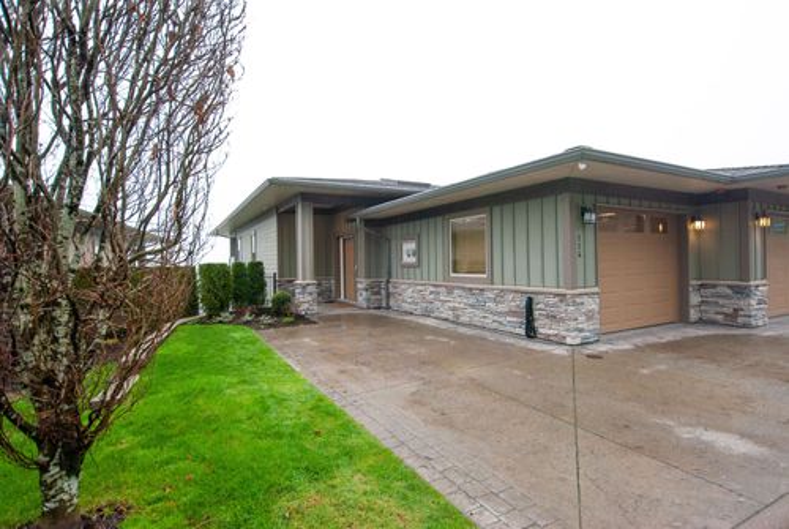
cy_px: 264
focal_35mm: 18
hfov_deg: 89.9
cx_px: 394
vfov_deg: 67.6
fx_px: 395
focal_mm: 12
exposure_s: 1/80
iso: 200
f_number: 4.5
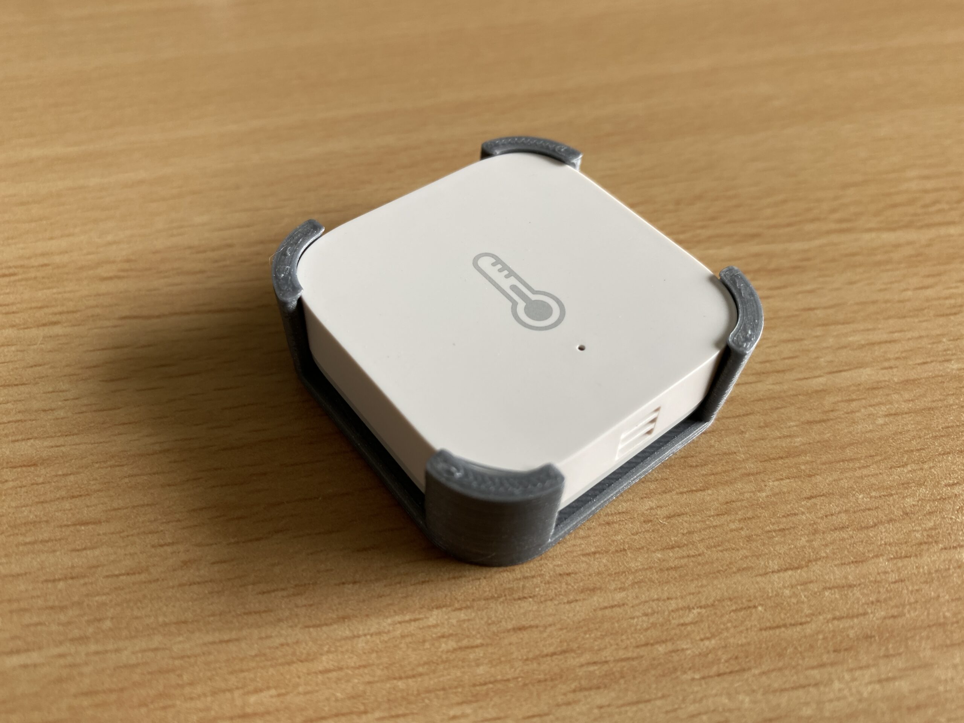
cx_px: 482
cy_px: 362
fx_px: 724
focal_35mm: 26
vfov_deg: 53.1
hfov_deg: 67.3
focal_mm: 4.25
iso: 40
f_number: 1.8
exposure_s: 1/121
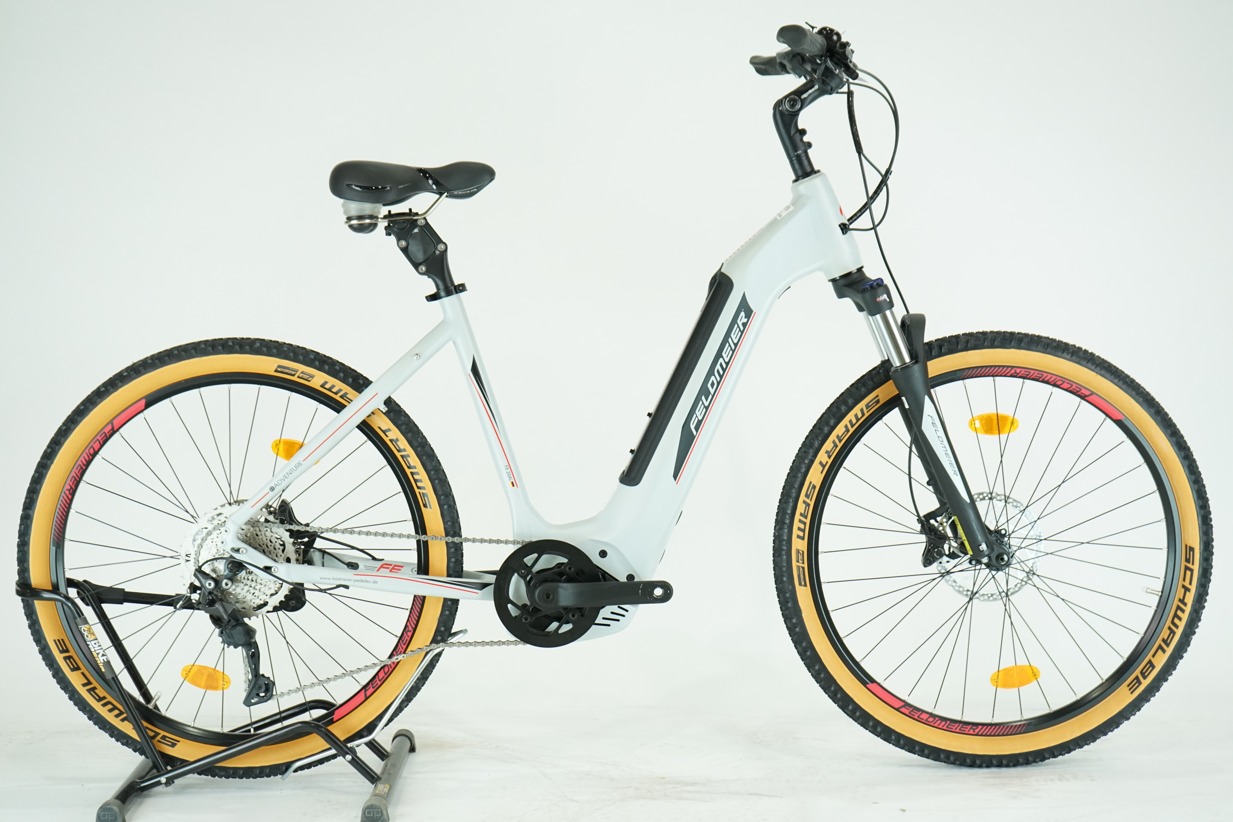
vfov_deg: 23.4
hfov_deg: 34.5
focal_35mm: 58
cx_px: 616
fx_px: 1986
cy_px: 411
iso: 1600
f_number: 5.6
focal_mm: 58
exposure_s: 1/200
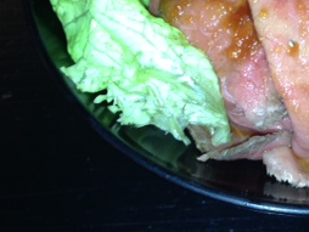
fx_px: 742
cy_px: -16
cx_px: 277
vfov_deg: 17.3
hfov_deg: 22.9
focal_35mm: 83
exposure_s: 1/21
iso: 50
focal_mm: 4.13
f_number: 2.4
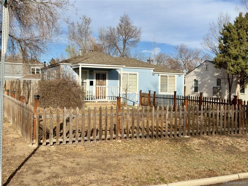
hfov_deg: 45.8
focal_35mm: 41
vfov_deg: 35.1
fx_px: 294
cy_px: 93
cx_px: 124
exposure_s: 1/5618
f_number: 1.78
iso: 64
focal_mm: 6.76
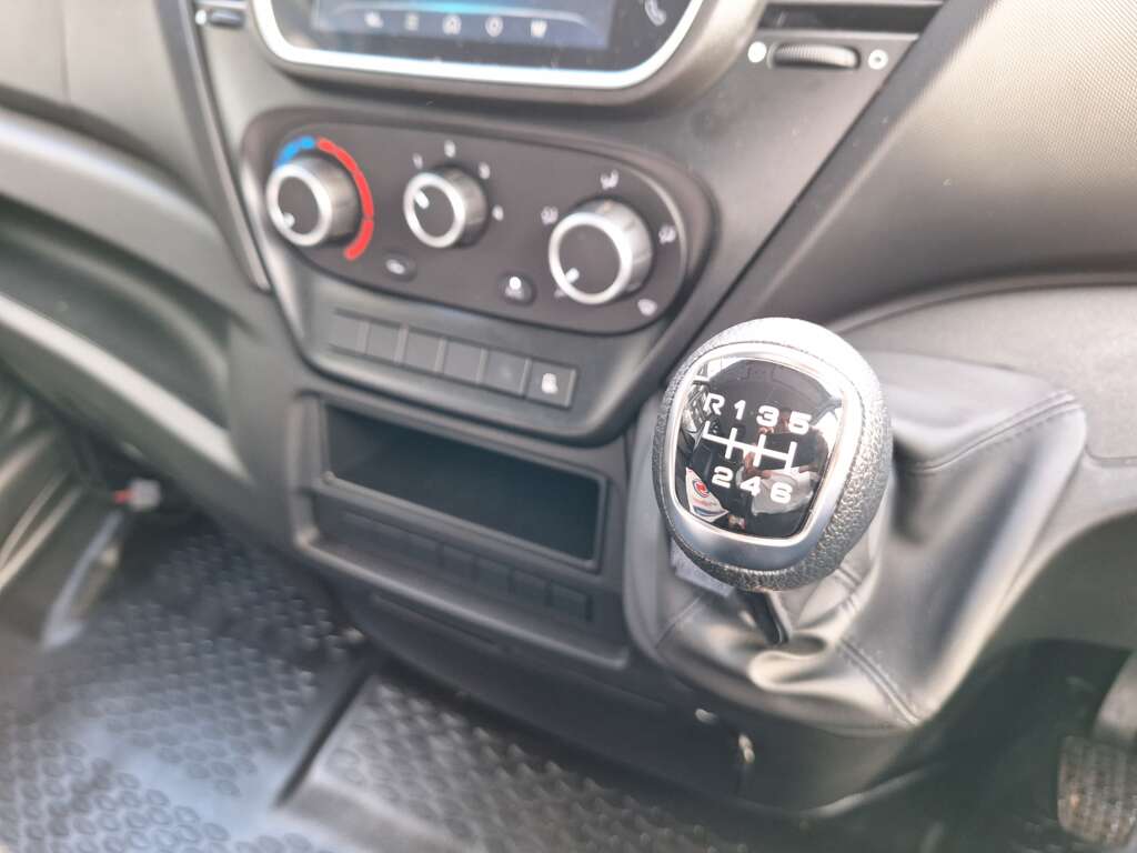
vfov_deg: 58.9
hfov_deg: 73.9
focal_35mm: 23
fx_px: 755
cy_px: 426
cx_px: 568
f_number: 1.8
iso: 200
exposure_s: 1/40
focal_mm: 5.54
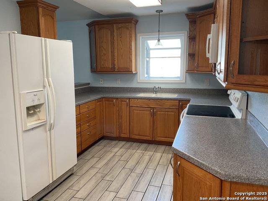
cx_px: 134
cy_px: 100
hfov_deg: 61.7
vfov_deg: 48.2
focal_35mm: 29
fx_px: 225
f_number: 1.8
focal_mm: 3
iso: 50
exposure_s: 1/60
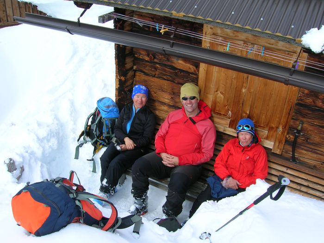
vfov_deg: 41.8
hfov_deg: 54.0
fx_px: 318
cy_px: 122
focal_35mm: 34
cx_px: 162
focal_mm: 5.7
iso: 50
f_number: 4.9
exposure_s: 1/325
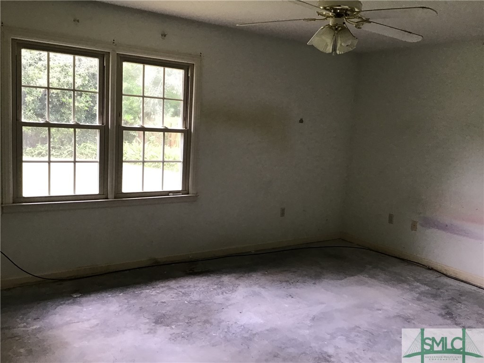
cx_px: 242
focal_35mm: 31
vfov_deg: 45.4
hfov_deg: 58.4
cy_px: 182
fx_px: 433
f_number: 2.4
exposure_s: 1/30
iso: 80
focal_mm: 3.3
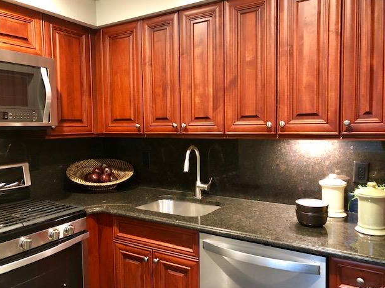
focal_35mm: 29
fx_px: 322
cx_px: 196
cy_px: 144
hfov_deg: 61.7
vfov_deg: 48.2
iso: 100
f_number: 1.8
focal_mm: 3.99
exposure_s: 1/7
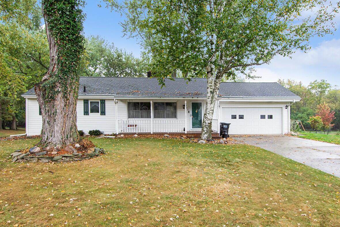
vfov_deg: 77.3
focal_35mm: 15
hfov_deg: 100.4
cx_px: 170
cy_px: 114
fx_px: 142
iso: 400
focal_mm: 10
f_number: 8
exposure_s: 1/20
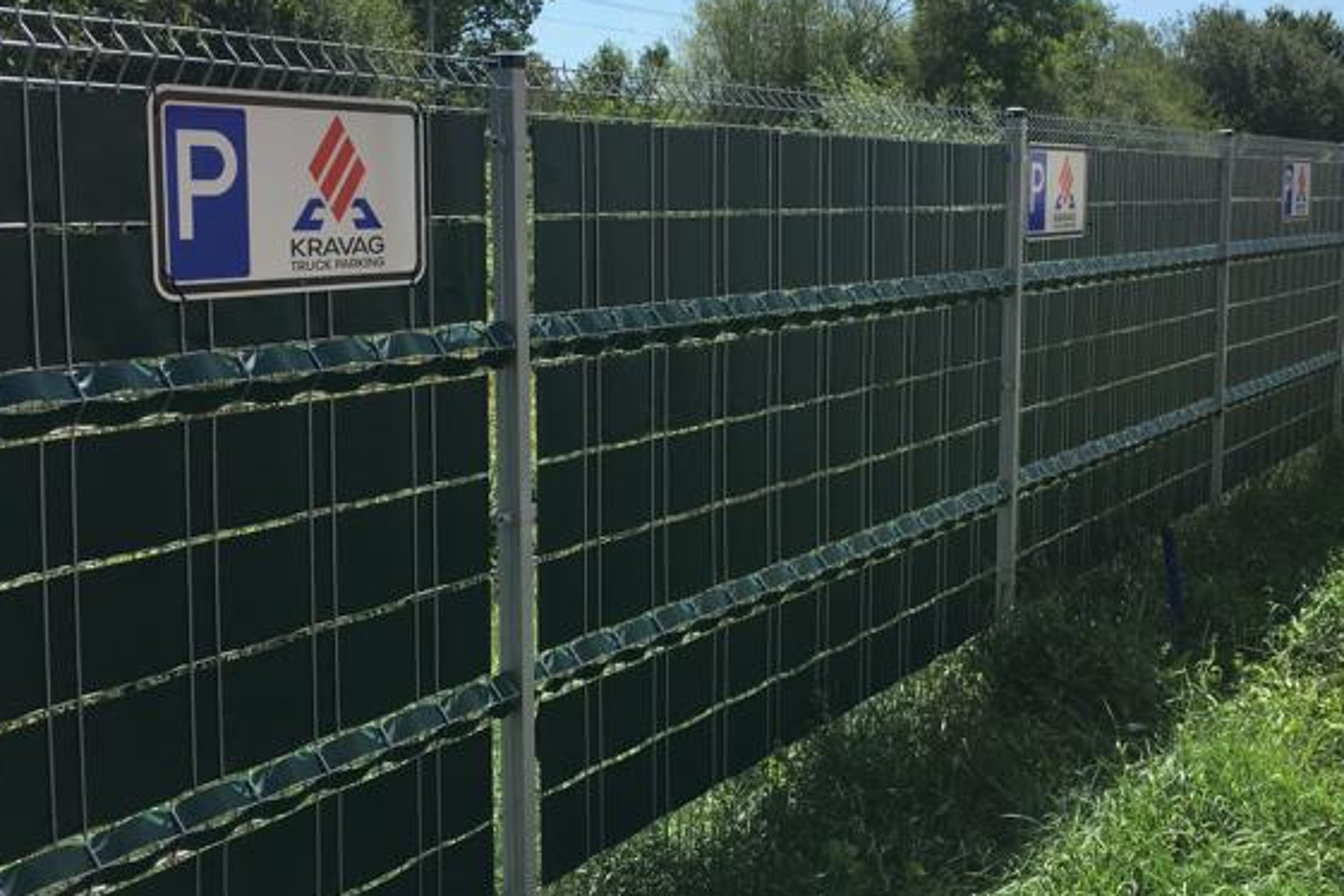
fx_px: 1605
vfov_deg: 31.1
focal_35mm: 43
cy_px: 364
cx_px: 733
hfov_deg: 45.4
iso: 25
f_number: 2.2
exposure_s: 1/1508
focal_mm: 4.15
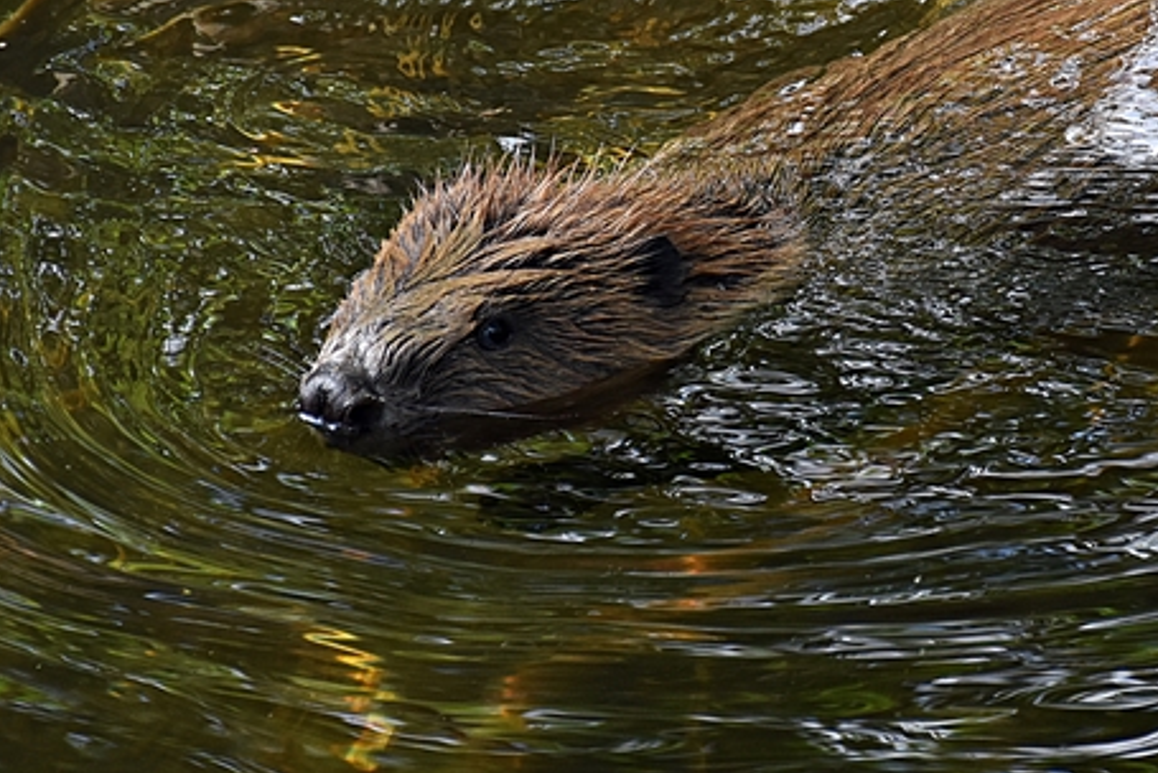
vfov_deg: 3.9
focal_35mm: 354
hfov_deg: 5.8
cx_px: 863
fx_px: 11398
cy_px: 177
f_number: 5.6
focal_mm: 105
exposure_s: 1/250
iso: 560
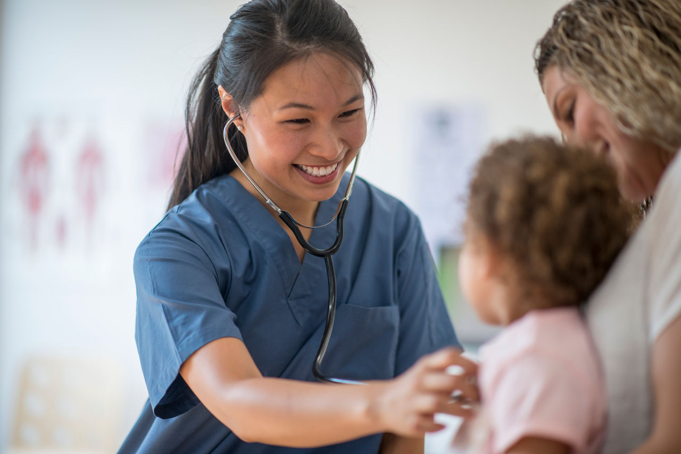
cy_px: 227
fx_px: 1608
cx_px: 340
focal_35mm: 85
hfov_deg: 23.9
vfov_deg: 16.1
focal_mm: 85
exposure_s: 1/1000
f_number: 1.4
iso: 250
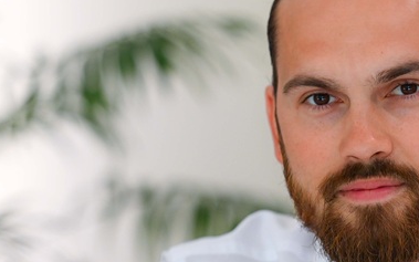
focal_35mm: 344
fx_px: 3929
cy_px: 169
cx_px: 254
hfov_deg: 6.1
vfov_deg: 3.8
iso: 1250
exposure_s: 1/500
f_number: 2.8
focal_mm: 160
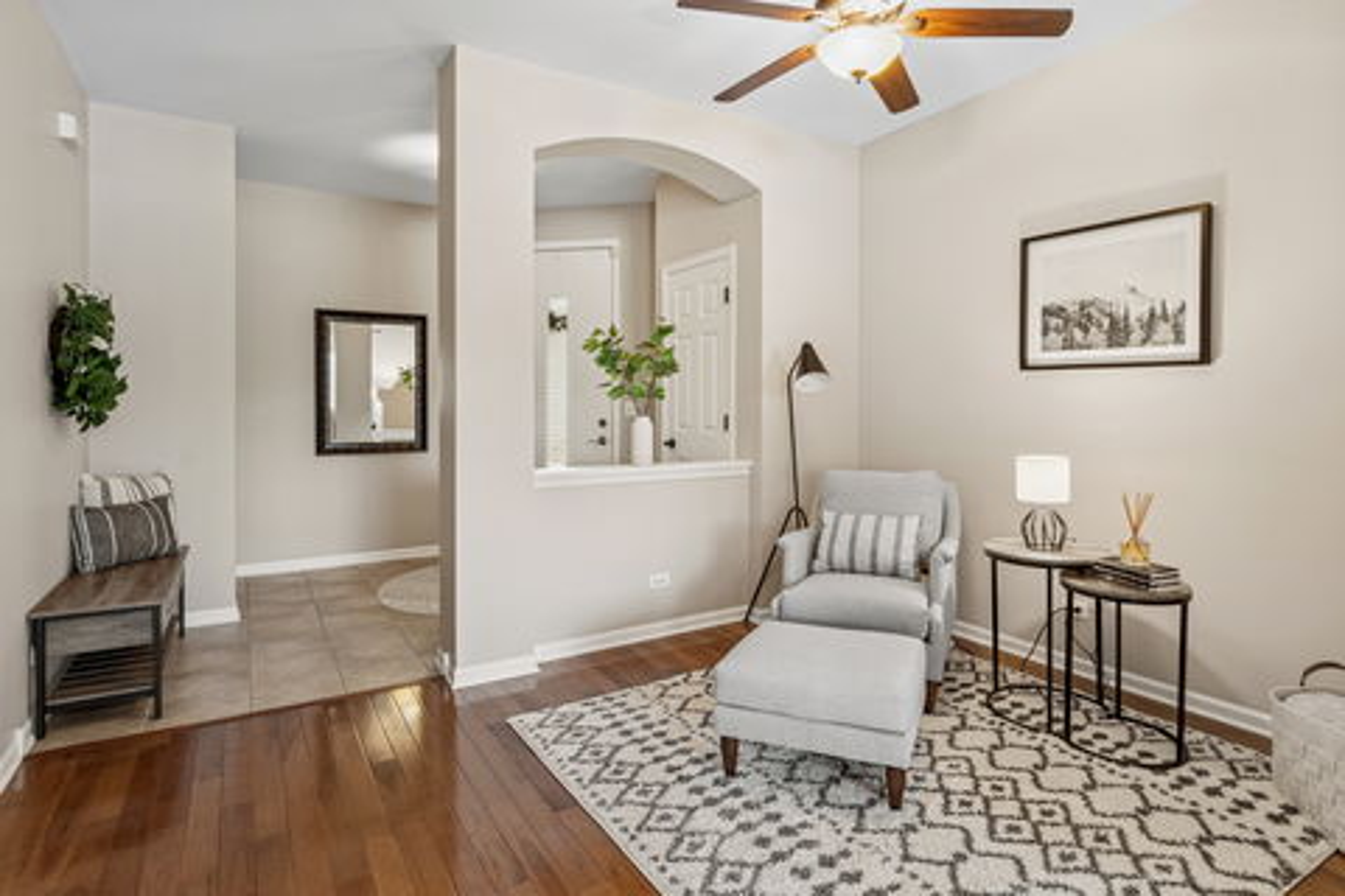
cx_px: 672
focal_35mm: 18
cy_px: 448
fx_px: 672
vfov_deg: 67.4
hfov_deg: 90.0
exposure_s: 1/3.33
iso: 320
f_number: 8
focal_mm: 12
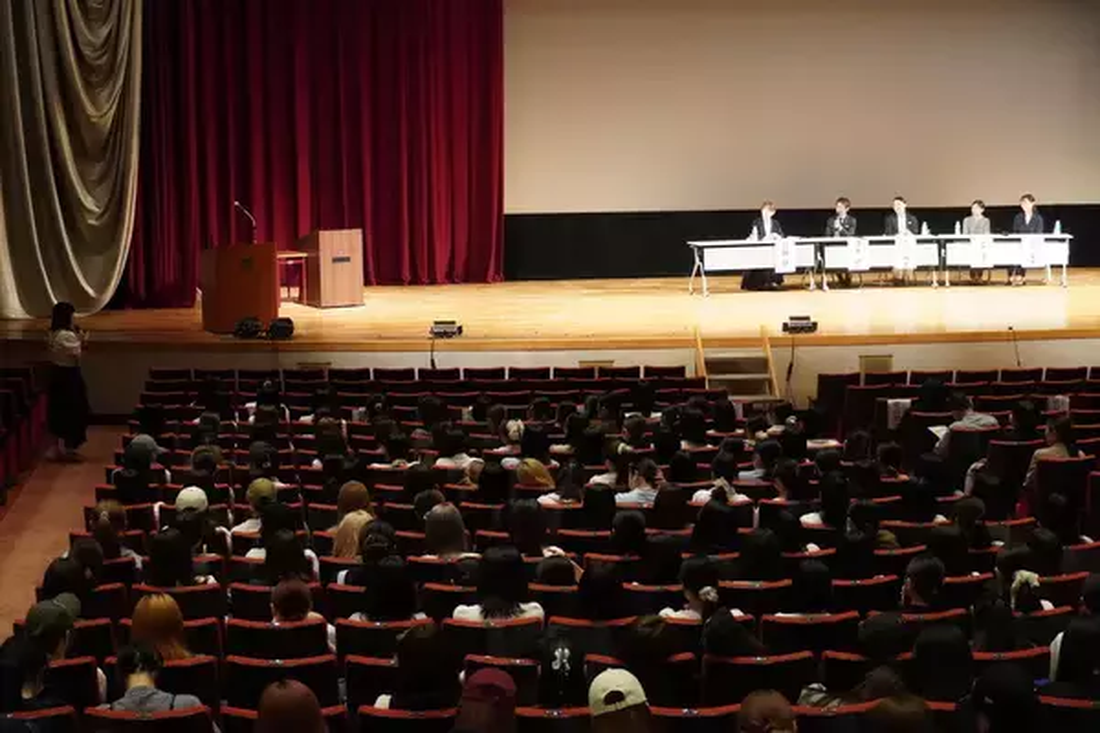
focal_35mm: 60
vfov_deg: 22.6
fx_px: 1833
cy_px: 366
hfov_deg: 33.4
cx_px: 550
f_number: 5
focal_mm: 40
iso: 6400
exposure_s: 1/50
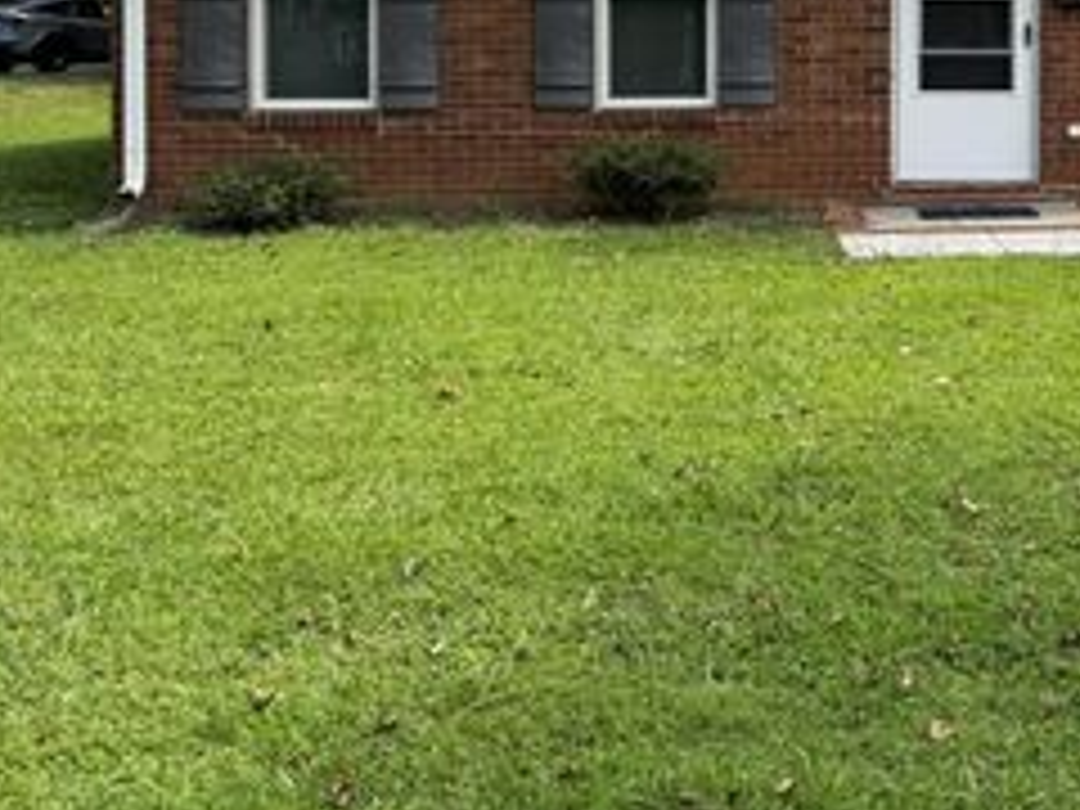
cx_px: 940
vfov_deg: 27.5
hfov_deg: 36.2
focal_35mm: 50
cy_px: 11
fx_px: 1560
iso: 80
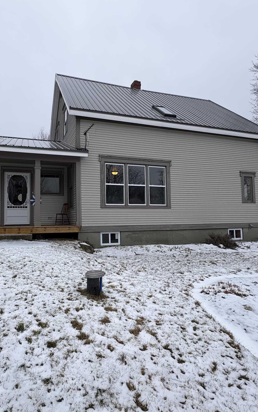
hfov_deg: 58.6
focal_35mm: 20
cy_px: 206
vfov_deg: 85.1
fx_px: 225
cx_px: 91
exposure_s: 1/377
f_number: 2.2
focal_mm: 2.22
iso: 40
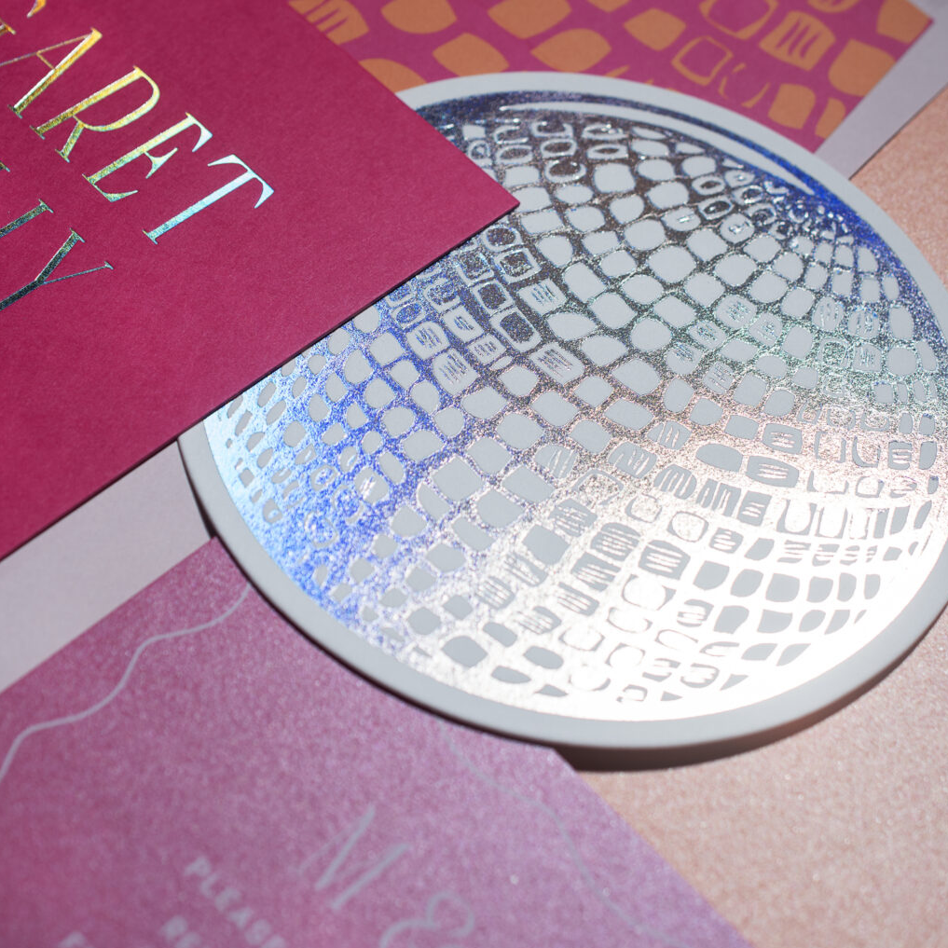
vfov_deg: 22.4
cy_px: 373
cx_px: 475
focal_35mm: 77
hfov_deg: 22.5
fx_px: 2386
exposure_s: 1/250
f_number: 5.6
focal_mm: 40
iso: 100
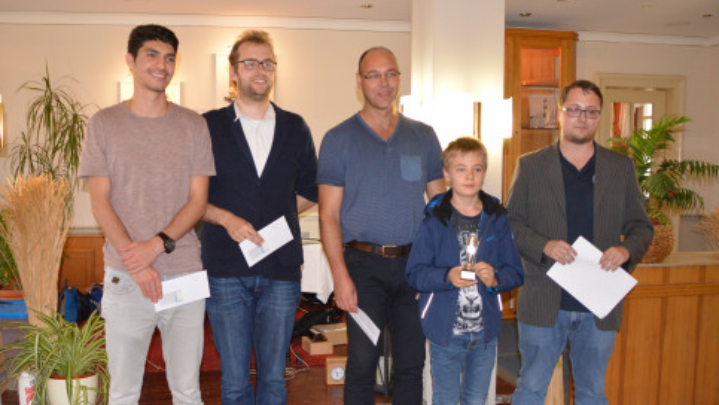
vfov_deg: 30.4
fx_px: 744
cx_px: 333
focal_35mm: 39
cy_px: 247
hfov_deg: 51.6
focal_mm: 20
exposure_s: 1/60
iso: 1400
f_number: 3.5
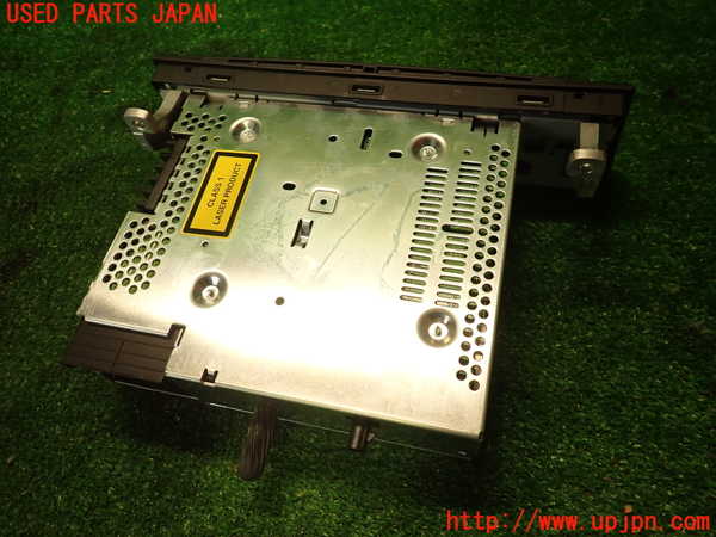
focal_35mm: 25
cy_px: 268
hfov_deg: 69.4
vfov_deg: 54.9
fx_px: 517
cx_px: 358
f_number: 2
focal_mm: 4.5
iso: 160
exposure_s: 1/60
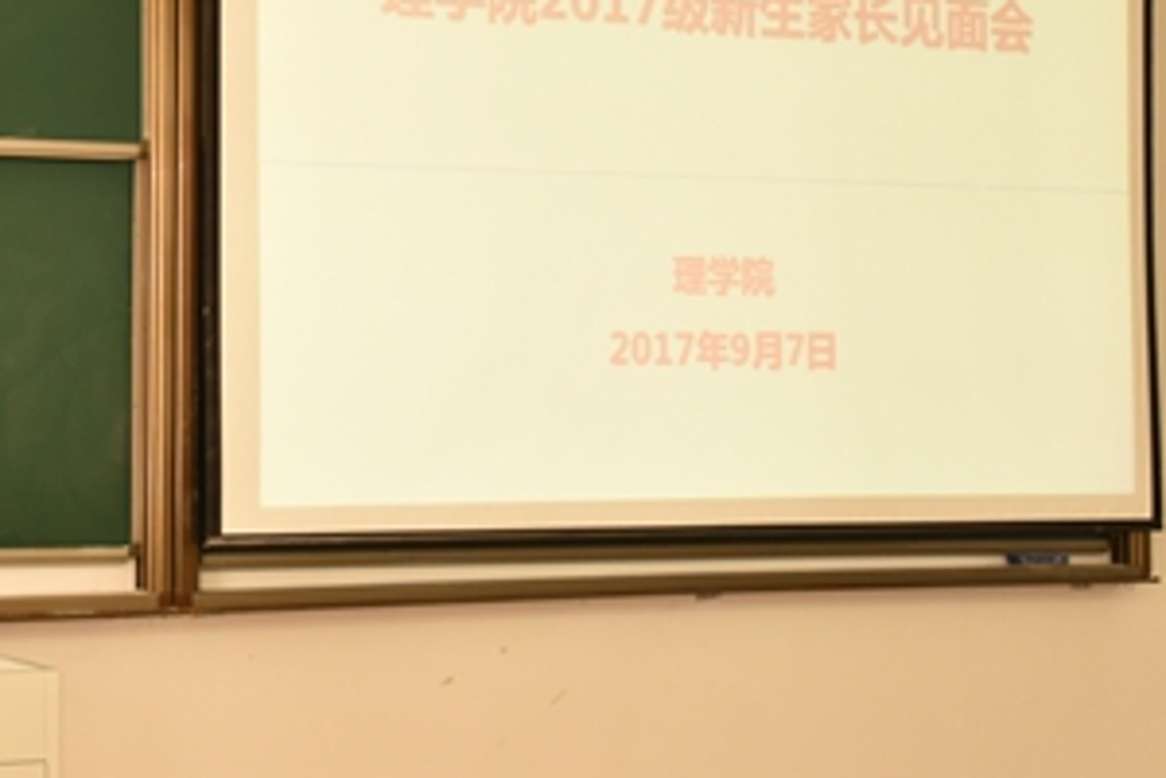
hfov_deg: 24.2
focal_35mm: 81
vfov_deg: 16.8
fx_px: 2623
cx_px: 58
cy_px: 245
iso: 1000
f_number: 4.5
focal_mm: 27
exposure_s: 1/80
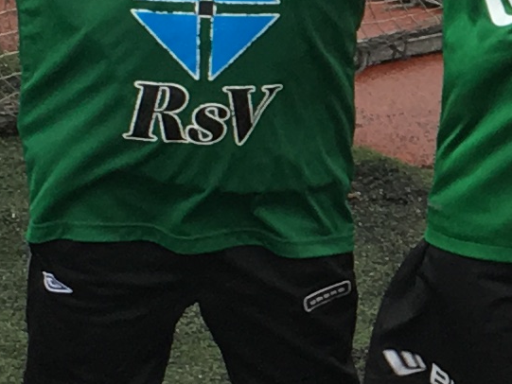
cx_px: 800
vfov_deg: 6.9
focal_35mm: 216
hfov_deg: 8.9
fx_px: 3196
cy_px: 213
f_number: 2.2
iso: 40
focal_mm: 4.15
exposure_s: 1/100
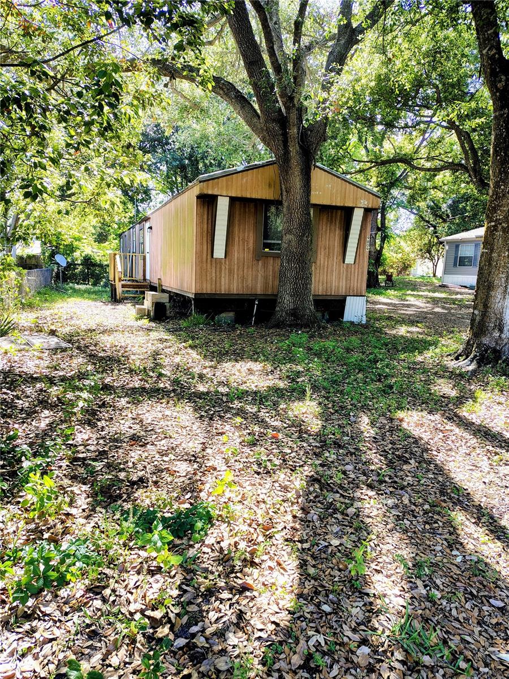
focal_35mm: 24
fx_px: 471
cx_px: 254
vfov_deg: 71.6
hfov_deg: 56.8
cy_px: 340
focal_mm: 5.56
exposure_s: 1/111
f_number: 1.8
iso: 110
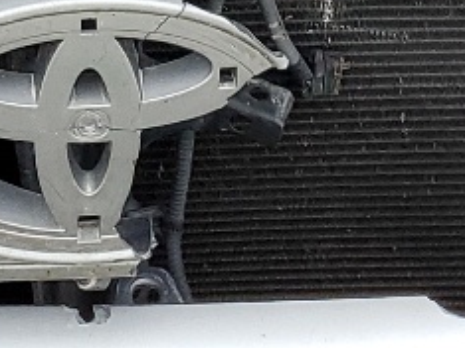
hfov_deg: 11.1
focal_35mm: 177
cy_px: -583
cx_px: 46
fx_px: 2376
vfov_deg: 7.6
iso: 50
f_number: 1.5
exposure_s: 1/500
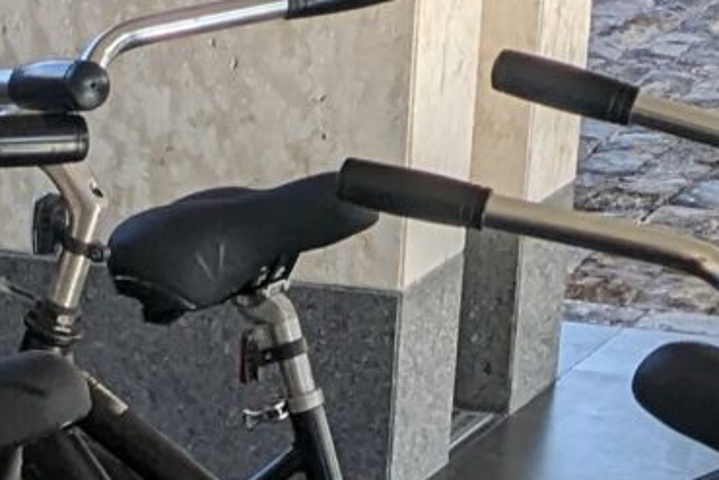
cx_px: 72
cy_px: 1183
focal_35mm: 115
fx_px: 2298
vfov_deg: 10.2
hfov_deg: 17.5
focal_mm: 2.35
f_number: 2.2
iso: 41
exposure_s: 1/421
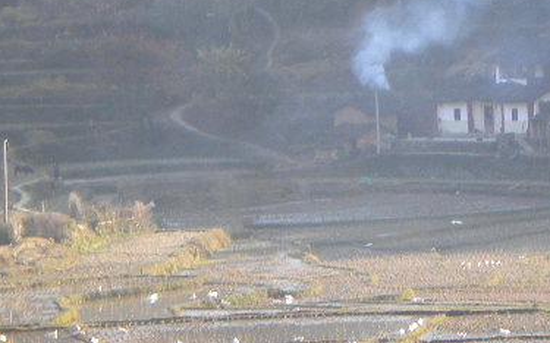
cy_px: 167
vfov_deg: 4.3
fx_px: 4555
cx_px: 560
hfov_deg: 6.9
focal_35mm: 304
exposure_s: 1/110
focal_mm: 18.9
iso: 122
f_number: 5.9
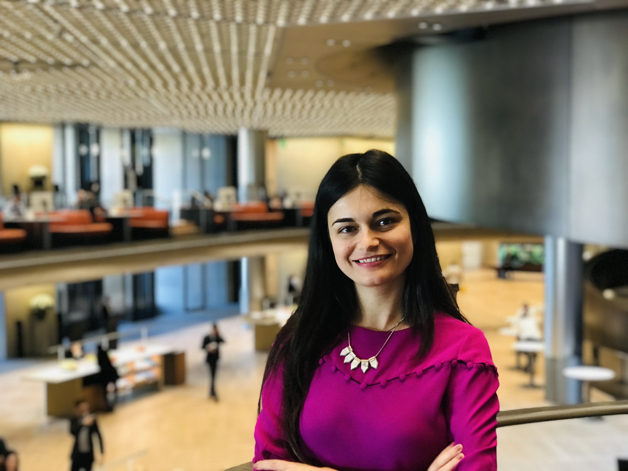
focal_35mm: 57
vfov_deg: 25.7
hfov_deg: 33.8
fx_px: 1034
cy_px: 236
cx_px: 314
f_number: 2.8
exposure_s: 1/61
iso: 640
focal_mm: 6.6
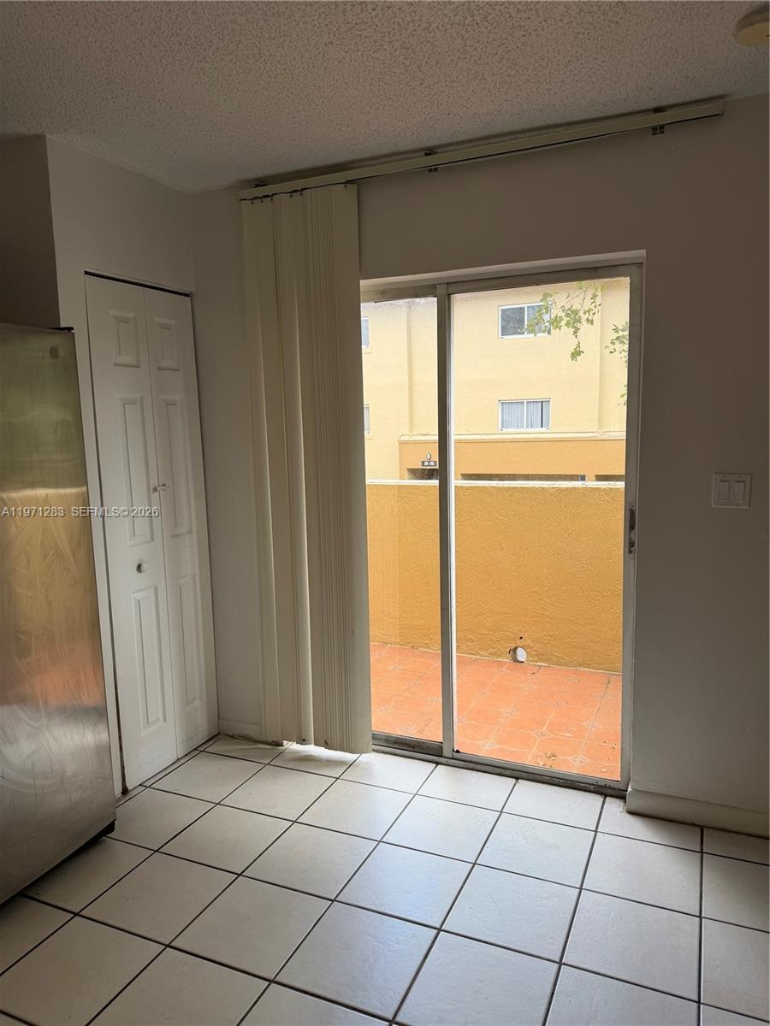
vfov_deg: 71.6
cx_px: 385
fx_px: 712
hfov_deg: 56.8
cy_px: 513
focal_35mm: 24
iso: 64
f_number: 1.78
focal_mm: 6.76
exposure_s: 1/161
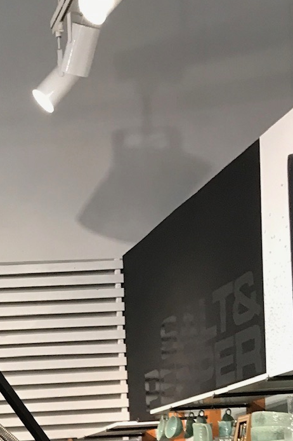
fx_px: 1051
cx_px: -105
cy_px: 616
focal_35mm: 86
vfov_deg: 20.9
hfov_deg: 15.0
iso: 40
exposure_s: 1/17
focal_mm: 3.99
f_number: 1.8
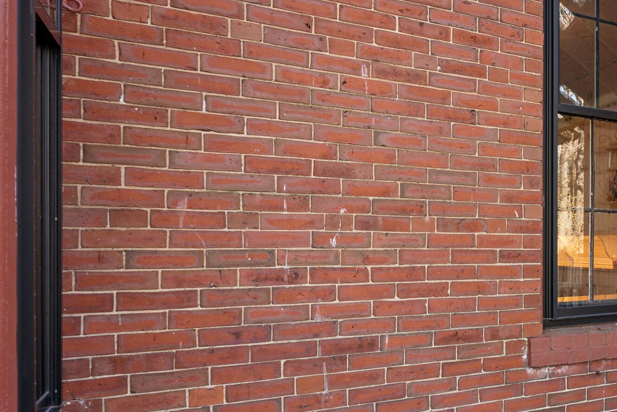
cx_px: 677
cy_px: 247
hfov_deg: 42.1
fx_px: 617
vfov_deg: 36.8
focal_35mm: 36
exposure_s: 1/40
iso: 320
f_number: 7.1
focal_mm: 16
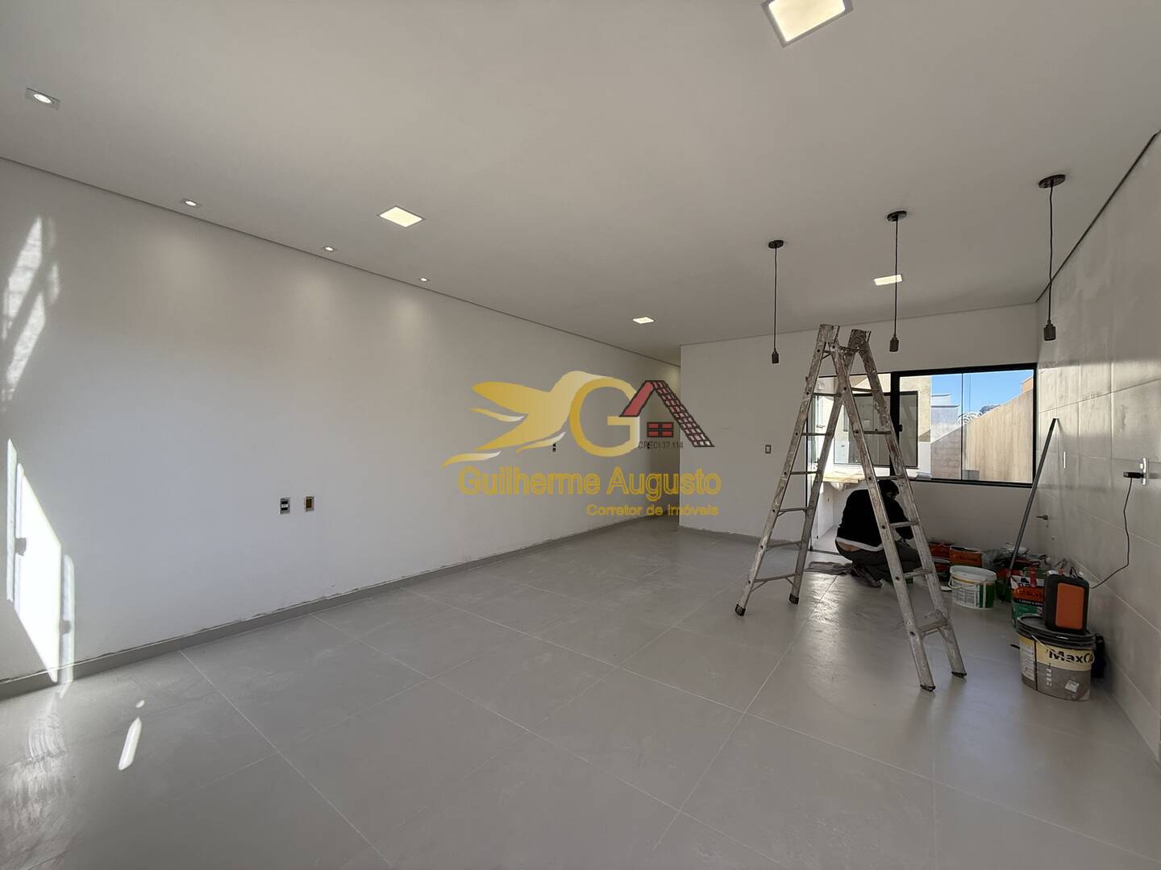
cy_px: 435
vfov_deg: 85.7
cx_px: 580
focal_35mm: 14
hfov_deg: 102.1
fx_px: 470
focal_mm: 2.22
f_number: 2.2
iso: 64
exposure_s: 1/335
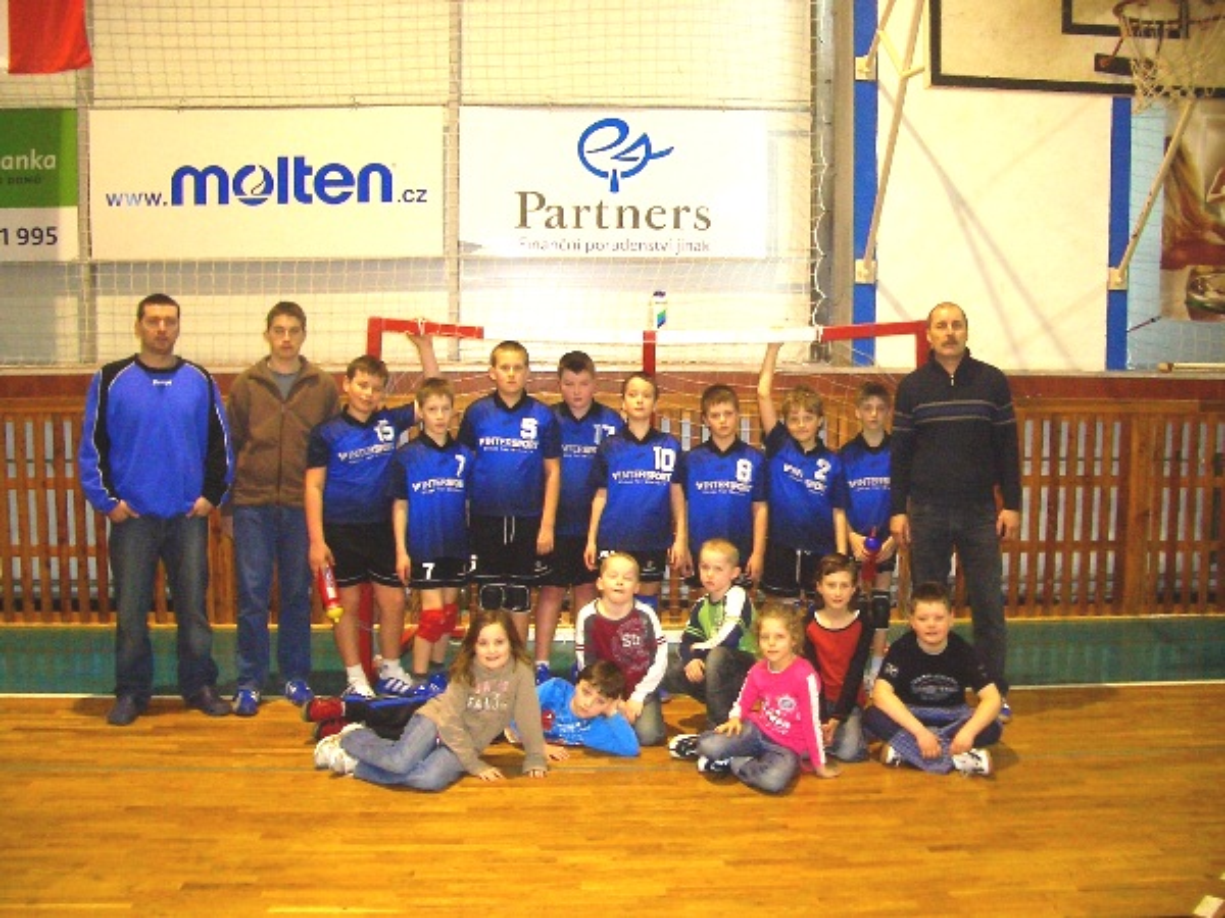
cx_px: 612
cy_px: 459
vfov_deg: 40.7
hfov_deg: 52.6
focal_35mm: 35
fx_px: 1239
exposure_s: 1/40
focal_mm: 5.8
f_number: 2.6
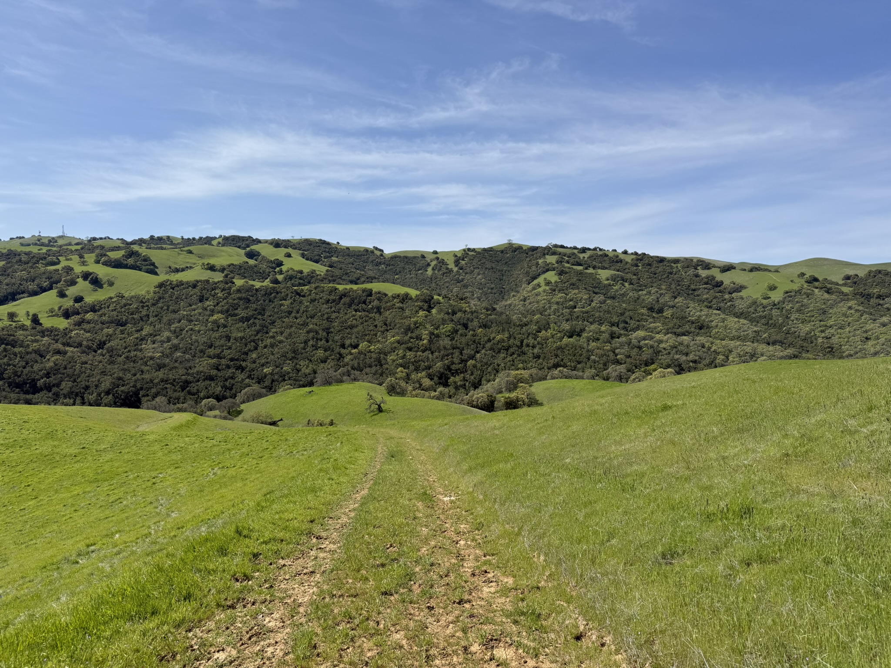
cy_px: 334
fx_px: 618
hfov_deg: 71.6
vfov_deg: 56.8
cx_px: 446
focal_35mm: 24
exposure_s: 1/6173
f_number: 1.78
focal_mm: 6.76
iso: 80
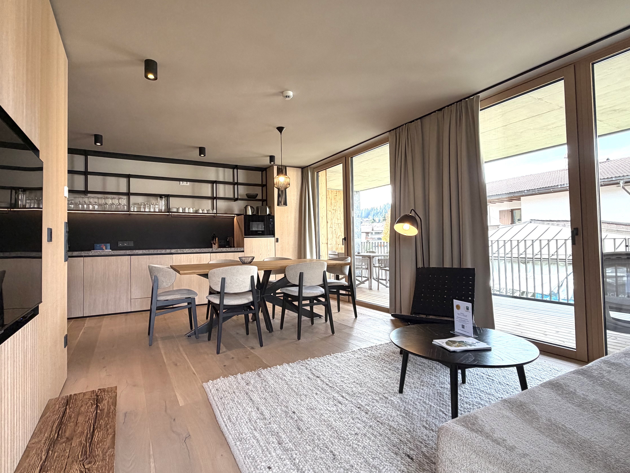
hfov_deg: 87.7
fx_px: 328
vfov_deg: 71.6
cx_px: 299
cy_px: 231
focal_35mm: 18
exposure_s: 1/121
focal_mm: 2.22
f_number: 2.2
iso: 160
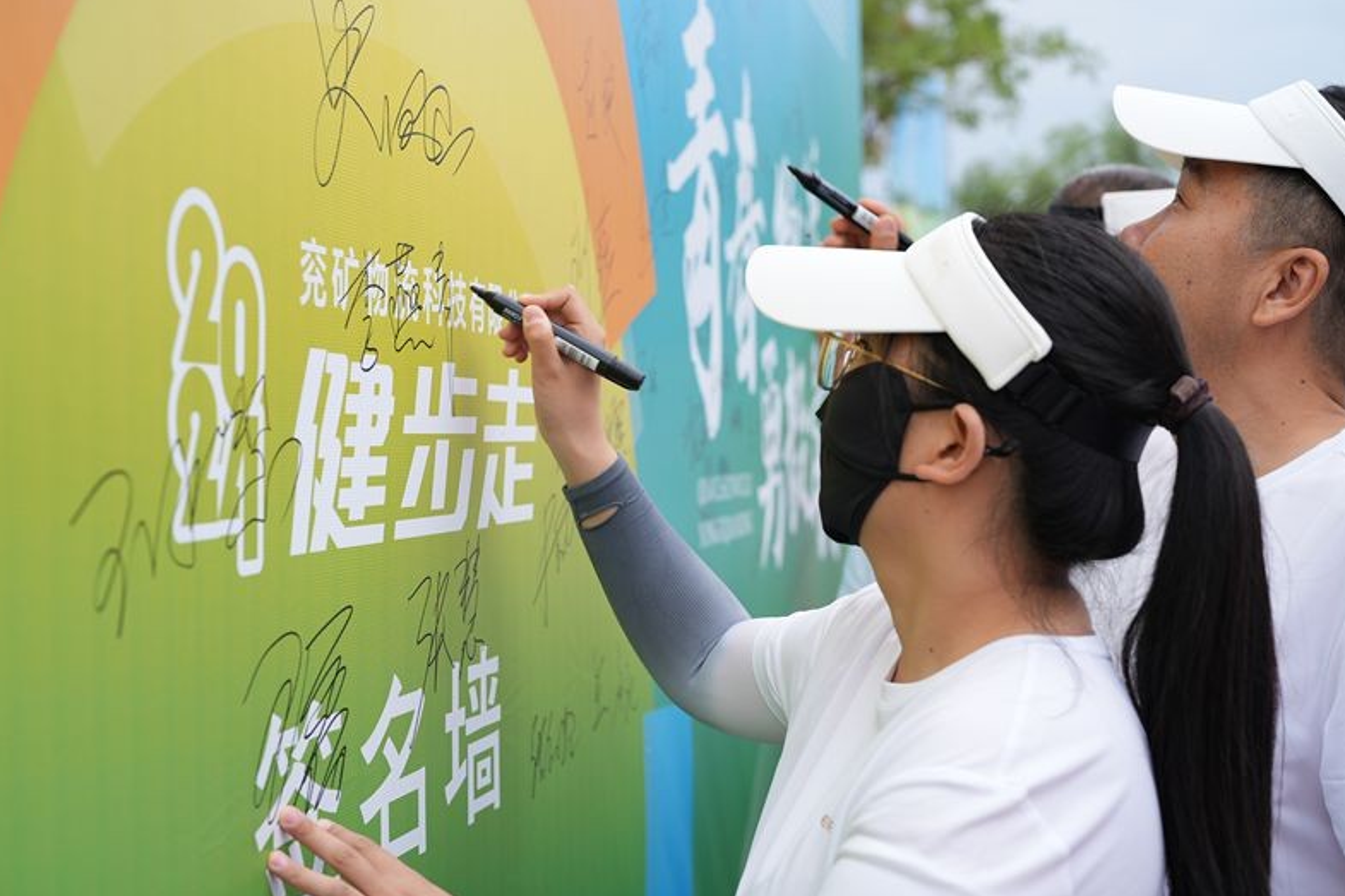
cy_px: 452
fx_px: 1905
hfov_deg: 38.9
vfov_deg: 26.5
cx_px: 672
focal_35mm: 51
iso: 80
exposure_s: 1/250
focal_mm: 50
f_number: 4
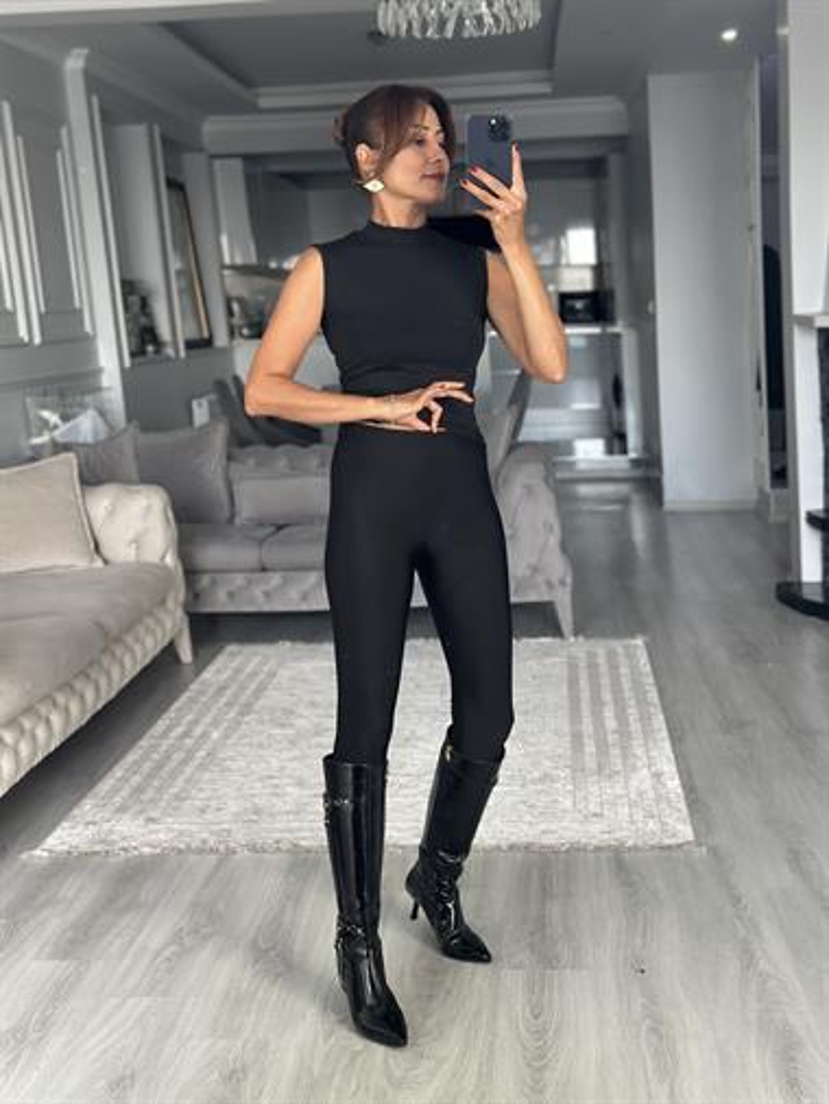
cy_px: 552
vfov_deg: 39.6
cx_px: 414
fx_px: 1531
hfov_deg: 30.3
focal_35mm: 48
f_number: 1.78
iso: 160
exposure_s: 1/60
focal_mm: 6.86
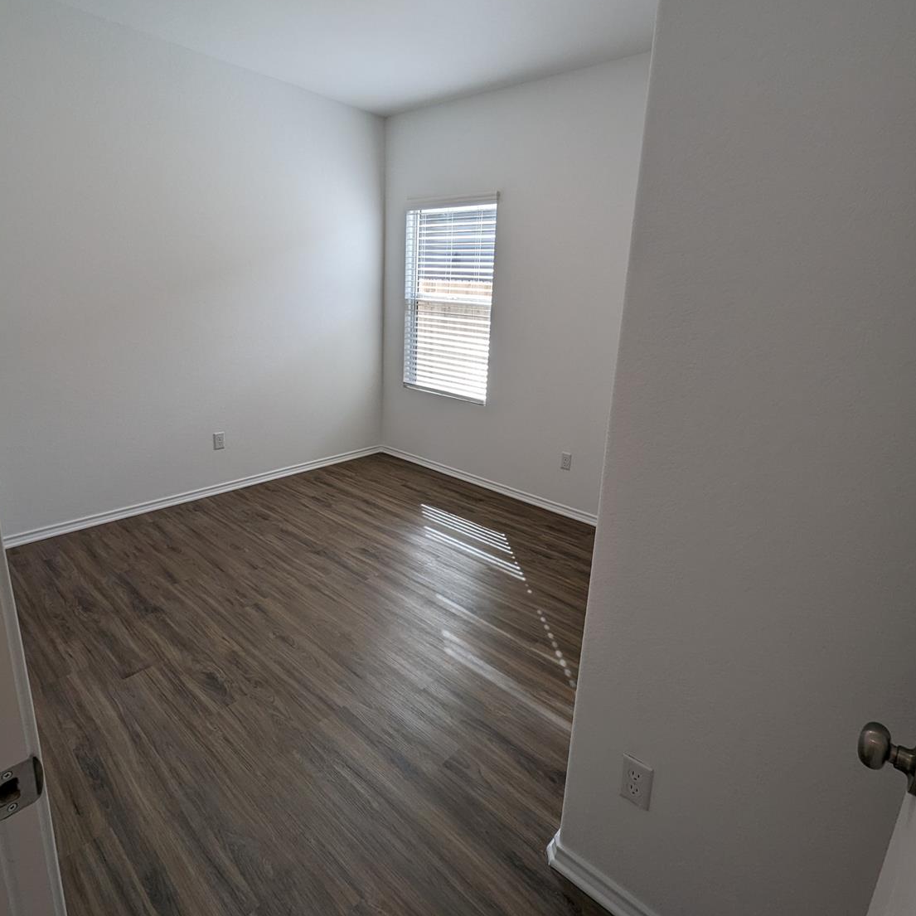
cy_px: 413
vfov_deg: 87.2
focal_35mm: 16
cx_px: 460
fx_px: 479
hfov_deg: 87.4
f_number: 2.2
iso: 58
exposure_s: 1/156
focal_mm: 1.95
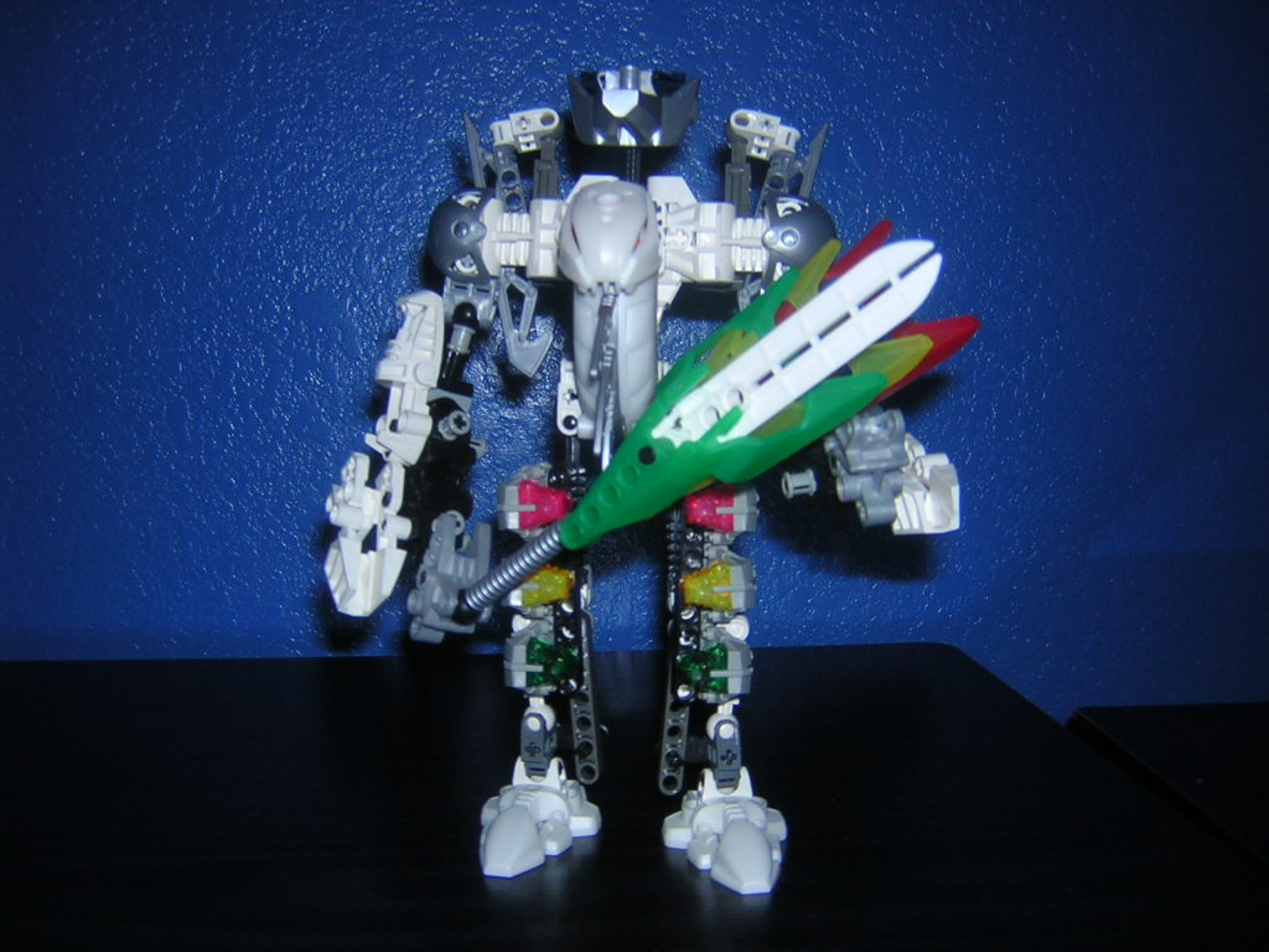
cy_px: 476
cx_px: 634
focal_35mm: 36
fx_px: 1320
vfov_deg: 39.7
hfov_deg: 51.4
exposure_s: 1/60.1
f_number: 2.6
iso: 100
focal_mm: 4.7
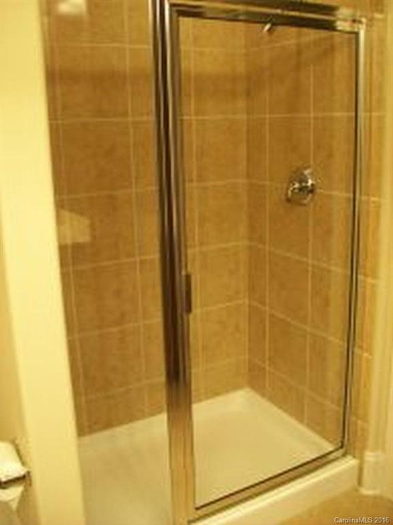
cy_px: 262
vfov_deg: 51.4
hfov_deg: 39.7
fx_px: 545
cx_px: 196
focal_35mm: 36
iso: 200
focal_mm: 6
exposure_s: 1/14.9
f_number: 2.7
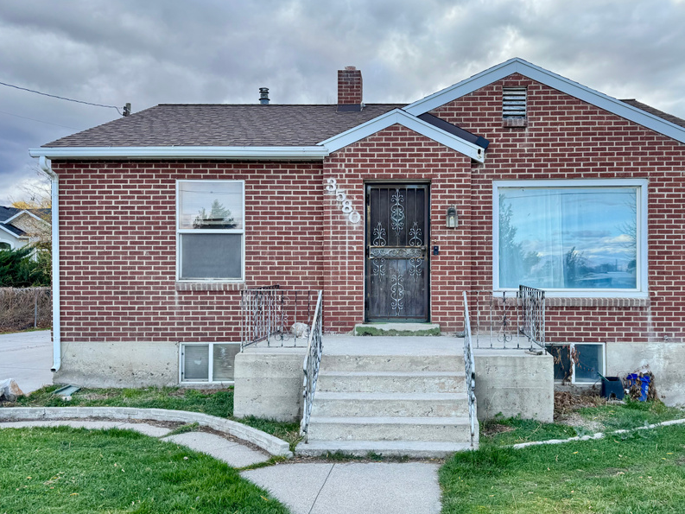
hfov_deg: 58.0
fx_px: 614
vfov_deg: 45.4
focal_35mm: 31
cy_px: 269
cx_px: 402
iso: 80
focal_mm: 6.76
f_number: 1.78
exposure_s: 1/715
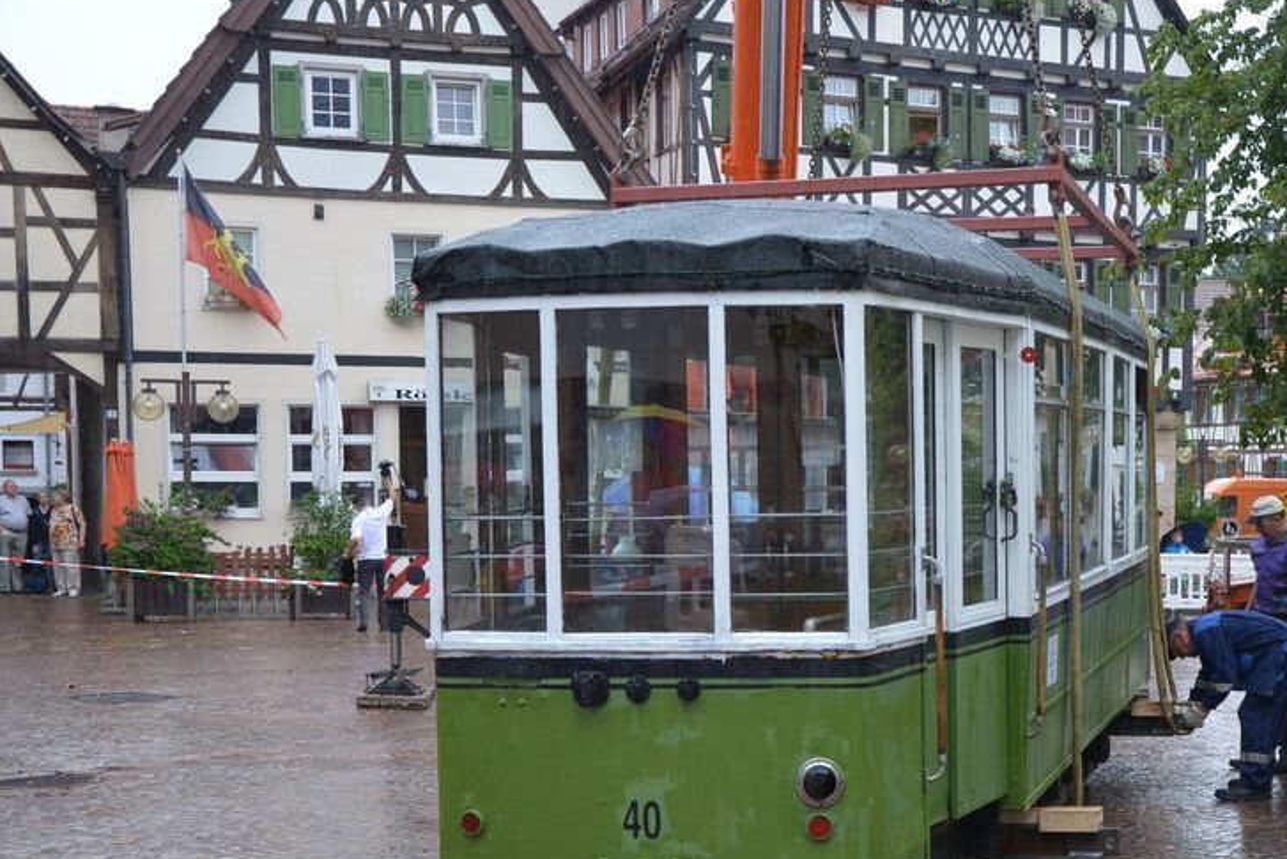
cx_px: 883
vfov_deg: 19.4
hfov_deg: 28.6
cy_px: 561
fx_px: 2503
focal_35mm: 70
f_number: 4.2
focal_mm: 34
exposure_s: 1/125
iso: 320
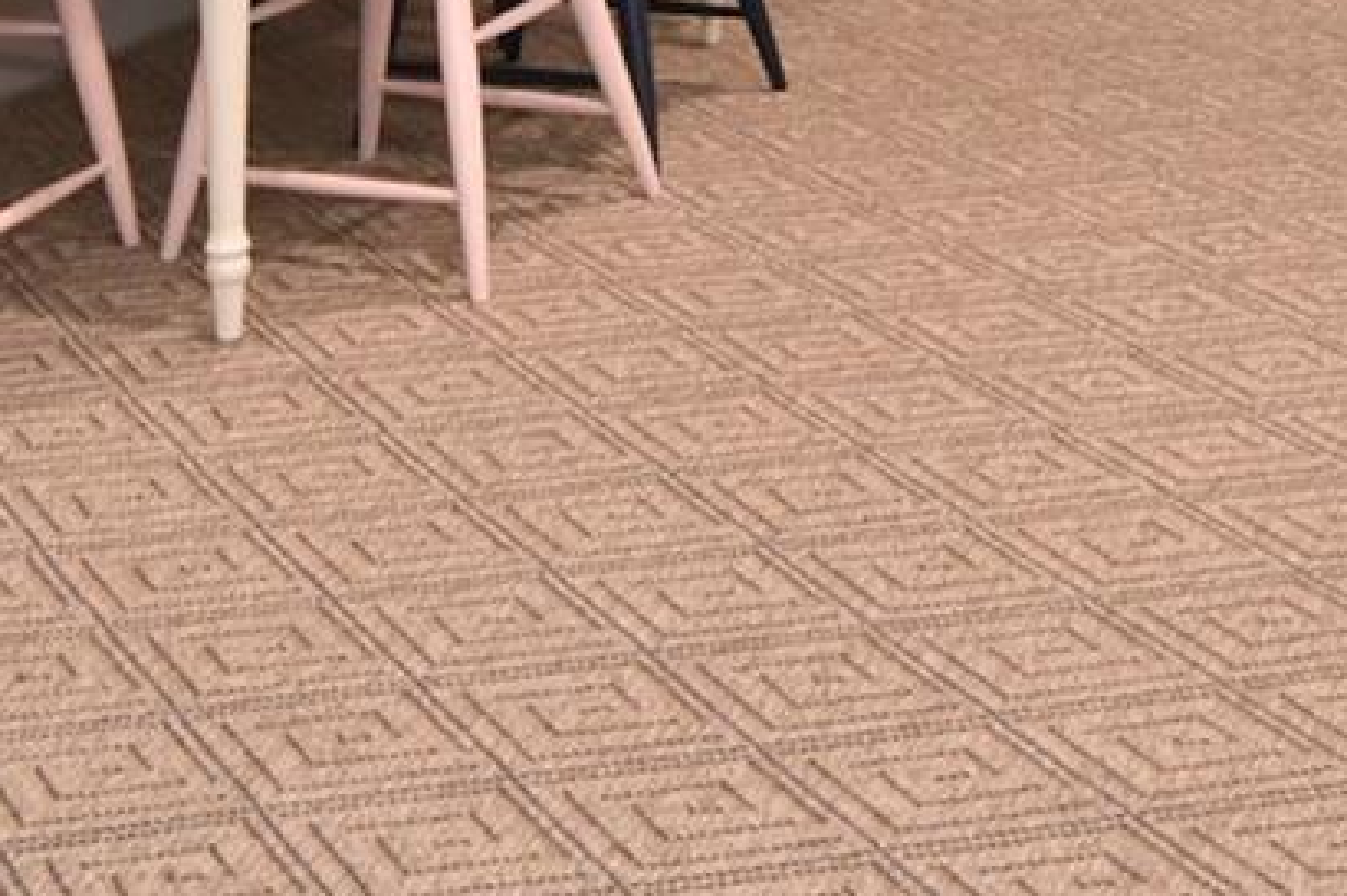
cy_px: -829
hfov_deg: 24.5
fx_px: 3085
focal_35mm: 82
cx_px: 890
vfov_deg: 14.2
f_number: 8
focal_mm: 11
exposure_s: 1/15
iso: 640
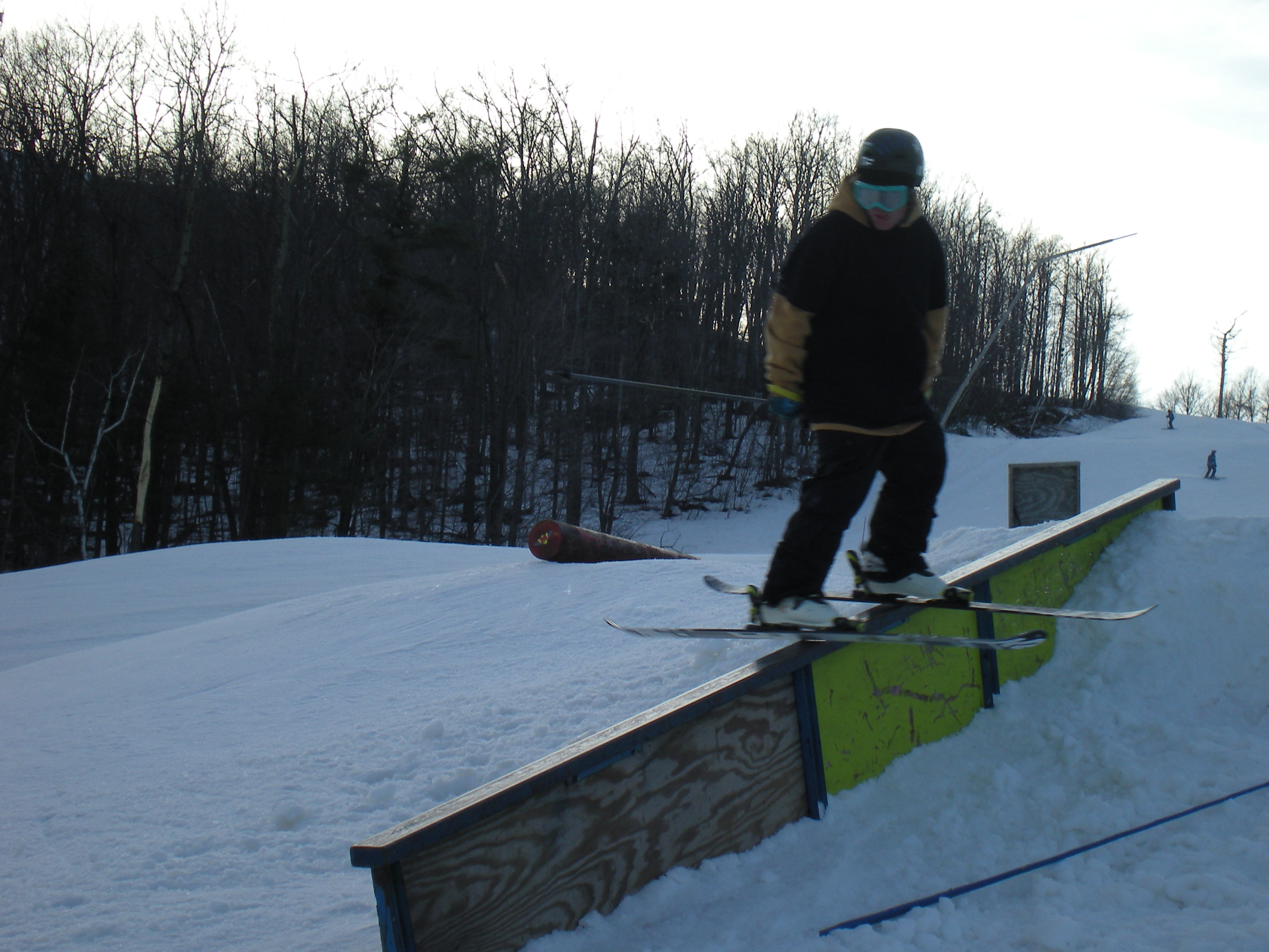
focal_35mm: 64
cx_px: 700
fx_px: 2346
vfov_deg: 22.9
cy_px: 529
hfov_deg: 30.2
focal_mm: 9.3
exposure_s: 1/164
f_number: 5.6
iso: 64
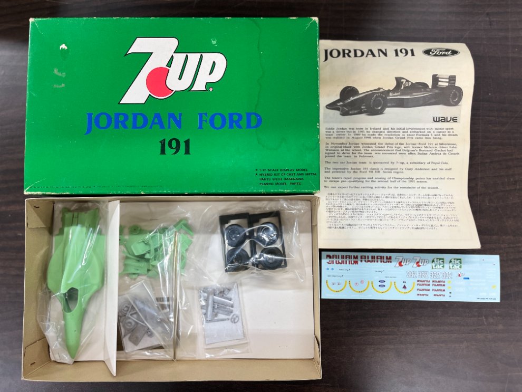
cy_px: 196
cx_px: 261
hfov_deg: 67.3
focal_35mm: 26
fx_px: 392
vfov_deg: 53.1
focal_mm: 5.1
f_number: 1.6
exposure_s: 1/60
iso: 125
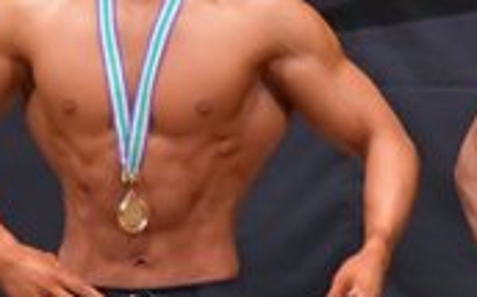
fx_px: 16125
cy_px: 339
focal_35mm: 1242
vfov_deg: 1.1
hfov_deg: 1.7
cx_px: 112
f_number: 5.6
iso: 6400
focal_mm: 180
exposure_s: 1/400
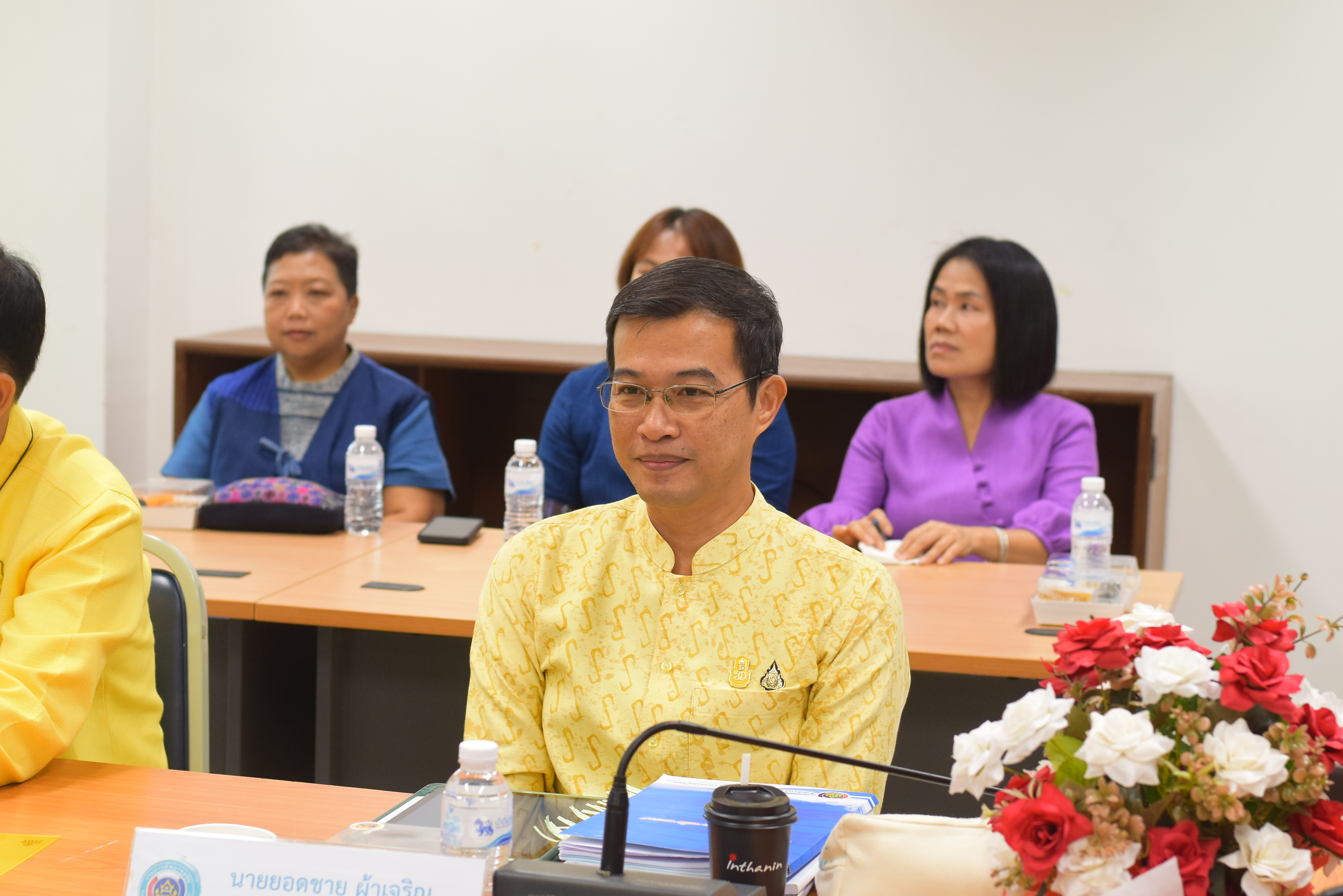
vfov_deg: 18.2
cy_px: 448
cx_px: 672
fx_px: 2798
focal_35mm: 75
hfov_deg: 27.0
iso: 1000
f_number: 4.5
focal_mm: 50
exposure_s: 1/80
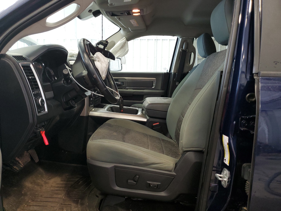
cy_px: 106
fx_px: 211
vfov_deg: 53.1
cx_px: 140
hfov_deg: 67.3
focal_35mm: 26
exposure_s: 1/60.2
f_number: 1.5
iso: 122
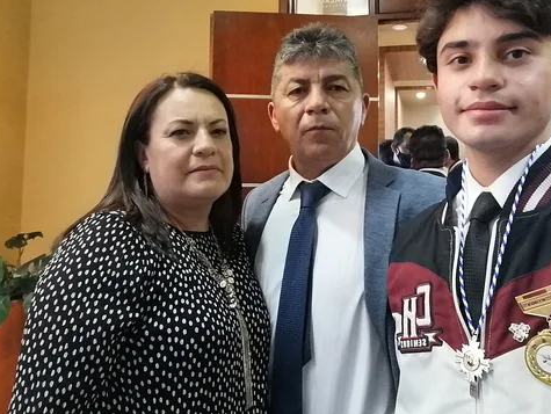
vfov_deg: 40.3
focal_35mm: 35
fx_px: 558
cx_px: 290
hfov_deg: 52.6
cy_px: 139
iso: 160
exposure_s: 1/36
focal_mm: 3.03
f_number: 2.2
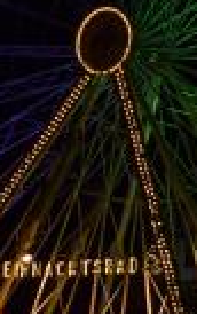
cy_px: 26
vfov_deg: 11.7
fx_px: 1524
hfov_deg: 7.4
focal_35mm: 178
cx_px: 37
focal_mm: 32
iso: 250
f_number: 4.5
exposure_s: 1/50
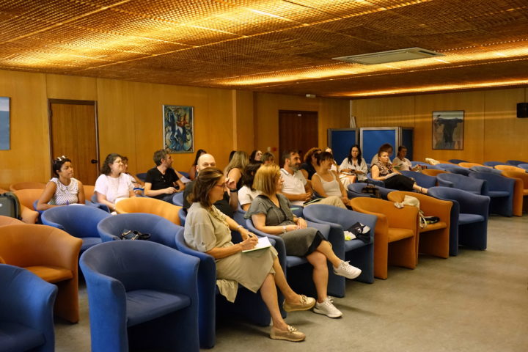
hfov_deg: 55.8
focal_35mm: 34
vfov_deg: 38.9
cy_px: 176
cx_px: 264
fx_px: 499
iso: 2000
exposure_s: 1/100
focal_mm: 12.3
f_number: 2.8
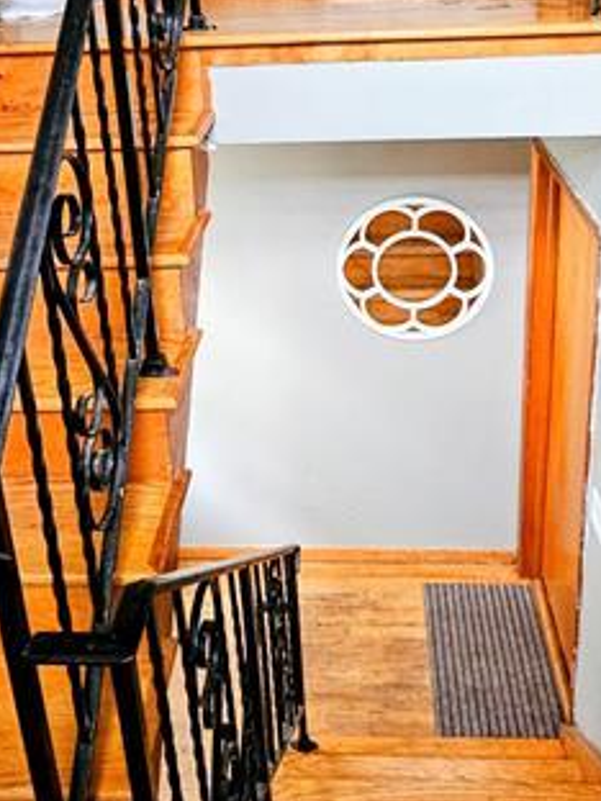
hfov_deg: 44.2
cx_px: 300
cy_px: 195
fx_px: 741
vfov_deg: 54.1
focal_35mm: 32
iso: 640
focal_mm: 2.2
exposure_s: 1/30
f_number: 2.2
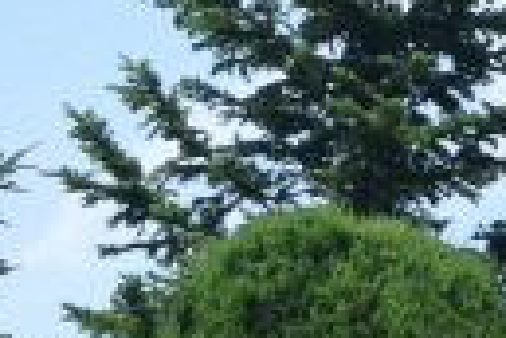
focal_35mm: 262
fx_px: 3682
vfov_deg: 5.2
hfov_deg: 6.6
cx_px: 1840
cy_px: 450
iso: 640
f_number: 6.3
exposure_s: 1/2000
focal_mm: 22
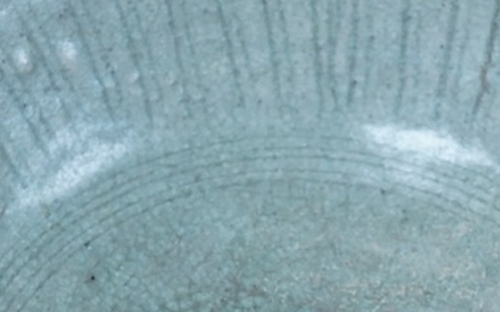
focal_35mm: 137
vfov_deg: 9.5
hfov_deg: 15.2
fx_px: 1865
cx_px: 320
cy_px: 291
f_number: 10
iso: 2500
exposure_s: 1/160
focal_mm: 30
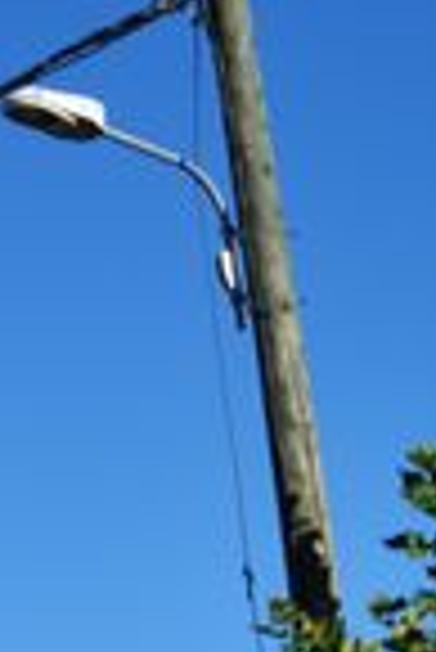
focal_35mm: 174
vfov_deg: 11.8
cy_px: 171
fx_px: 3153
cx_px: -573
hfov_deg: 7.4
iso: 200
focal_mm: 24
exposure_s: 1/400
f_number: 10
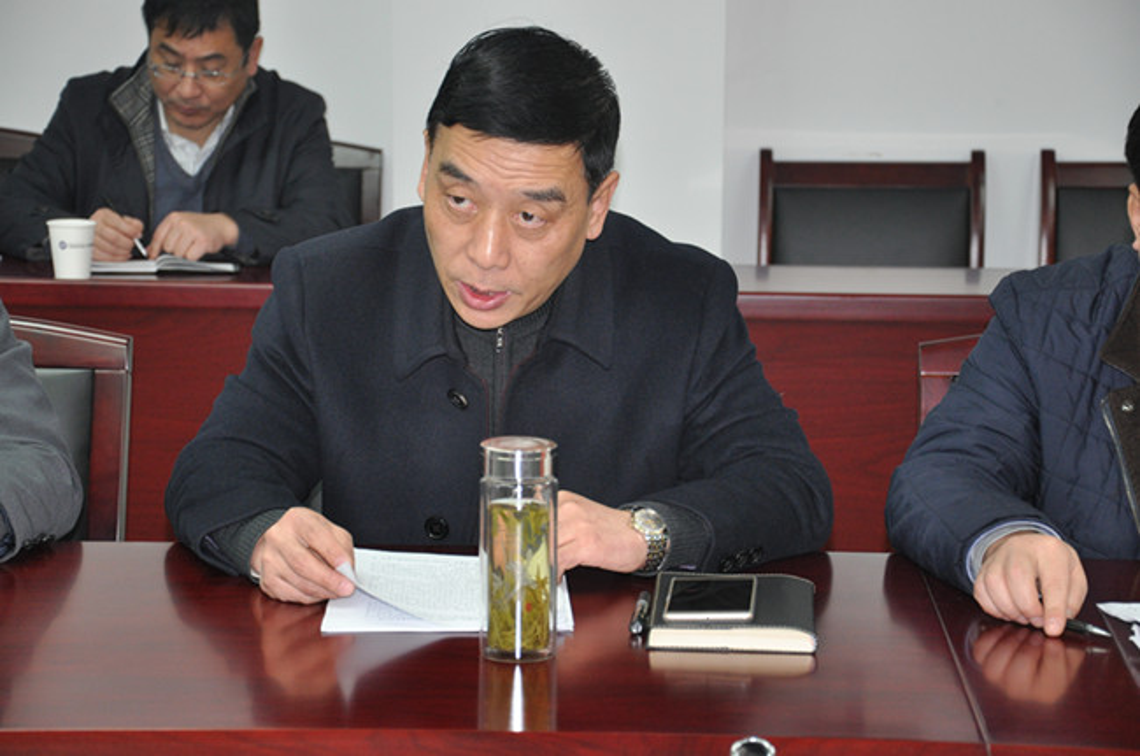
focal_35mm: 105
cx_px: 570
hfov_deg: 19.5
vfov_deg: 13.0
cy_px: 378
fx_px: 3319
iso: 800
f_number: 5.3
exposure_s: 1/60
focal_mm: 70
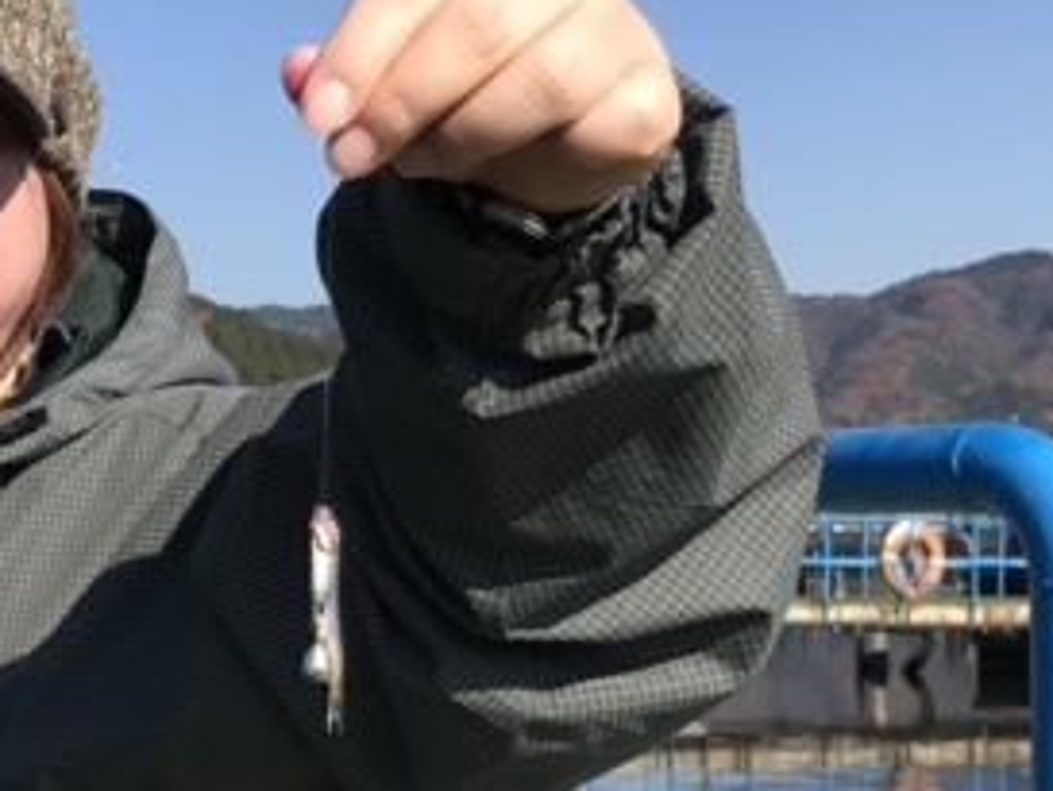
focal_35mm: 82
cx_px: -216
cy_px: 505
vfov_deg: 18.0
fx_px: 2495
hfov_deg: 22.0
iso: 20
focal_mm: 3.99
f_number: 1.8
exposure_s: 1/1953
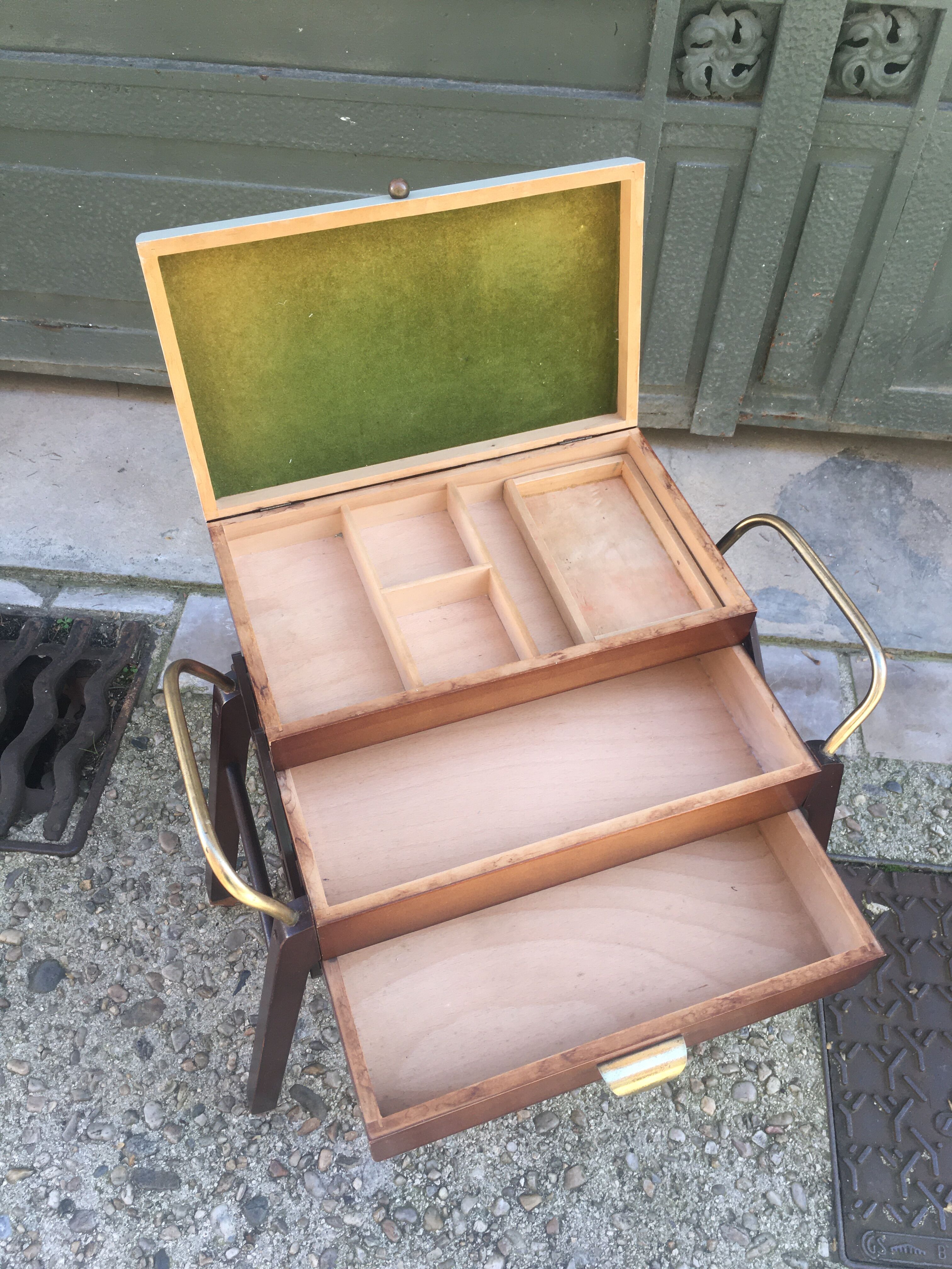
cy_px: 634
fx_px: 1063
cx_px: 476
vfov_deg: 61.7
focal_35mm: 29
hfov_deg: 48.2
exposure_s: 1/100
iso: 40
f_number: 2.2
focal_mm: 4.15
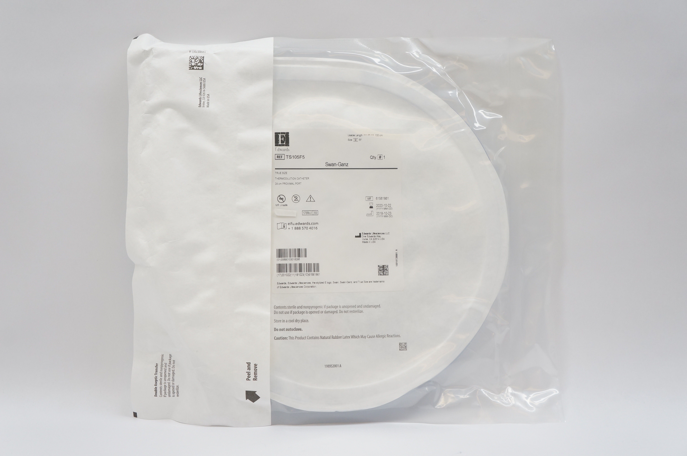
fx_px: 686
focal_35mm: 36
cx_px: 344
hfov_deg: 53.2
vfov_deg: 36.8
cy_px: 228
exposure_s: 1/100
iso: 400
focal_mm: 24
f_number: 5.6
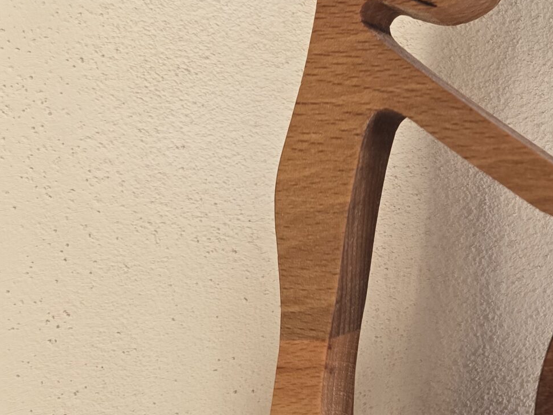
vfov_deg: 24.0
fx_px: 975
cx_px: 677
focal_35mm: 61
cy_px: 178
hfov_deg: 27.5
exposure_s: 1/180
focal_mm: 6.3
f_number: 1.7
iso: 160
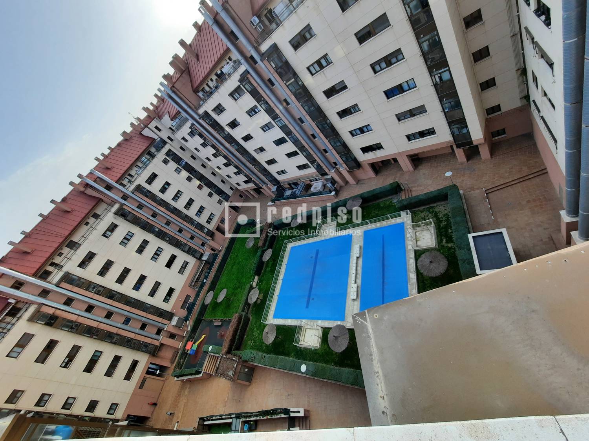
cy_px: 220
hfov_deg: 106.2
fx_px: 221
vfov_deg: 89.9
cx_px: 294
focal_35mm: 13
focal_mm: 1.74
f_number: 2.2
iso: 40
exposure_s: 1/248
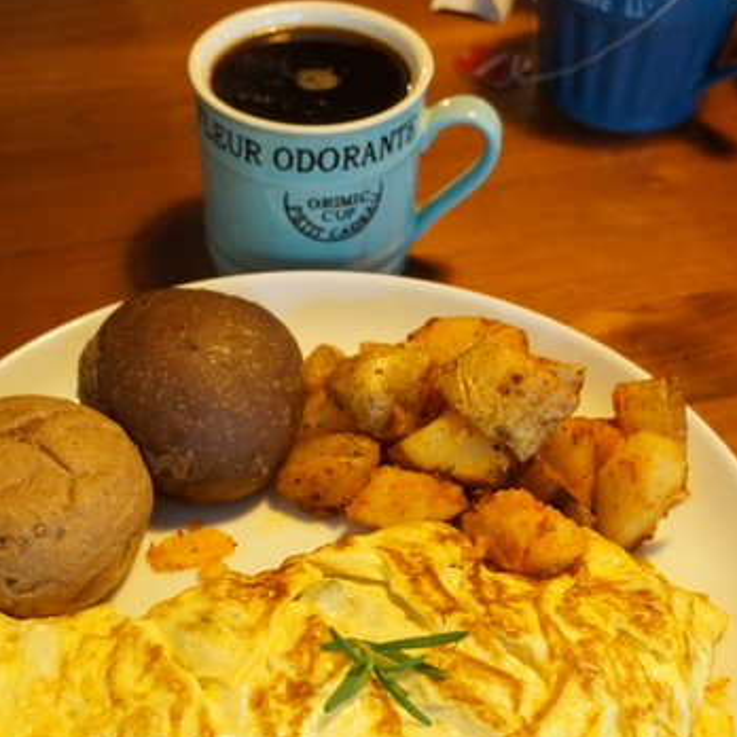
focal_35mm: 54
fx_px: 1295
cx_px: 312
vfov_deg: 31.3
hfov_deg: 31.7
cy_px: 529
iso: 1000
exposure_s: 1/60
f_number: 4
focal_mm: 23
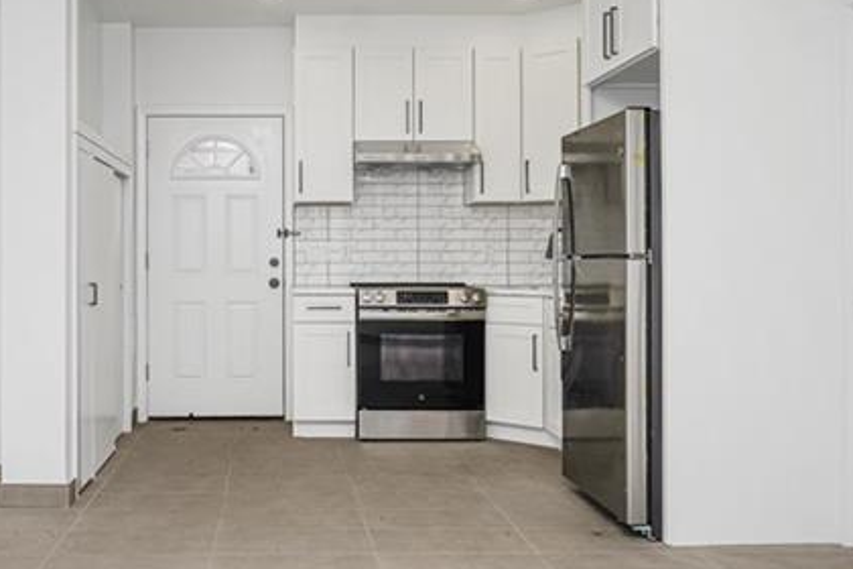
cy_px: 242
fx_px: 924
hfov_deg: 48.7
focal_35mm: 39
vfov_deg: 34.1
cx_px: 282
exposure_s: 1/60
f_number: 5.6
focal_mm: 16
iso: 50
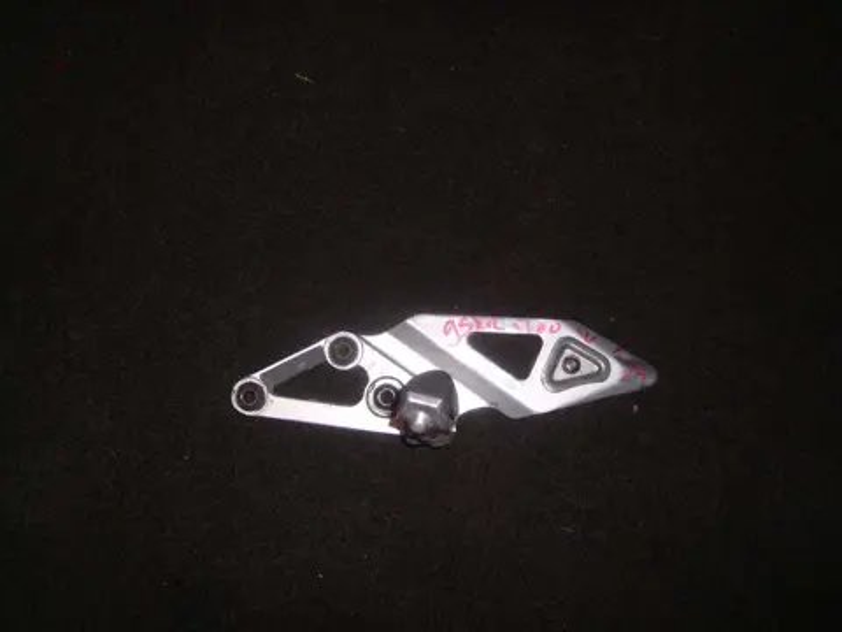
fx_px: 851
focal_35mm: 35
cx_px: 421
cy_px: 316
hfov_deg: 52.6
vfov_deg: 40.7
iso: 50
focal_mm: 5.8
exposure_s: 1/30
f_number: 7.1
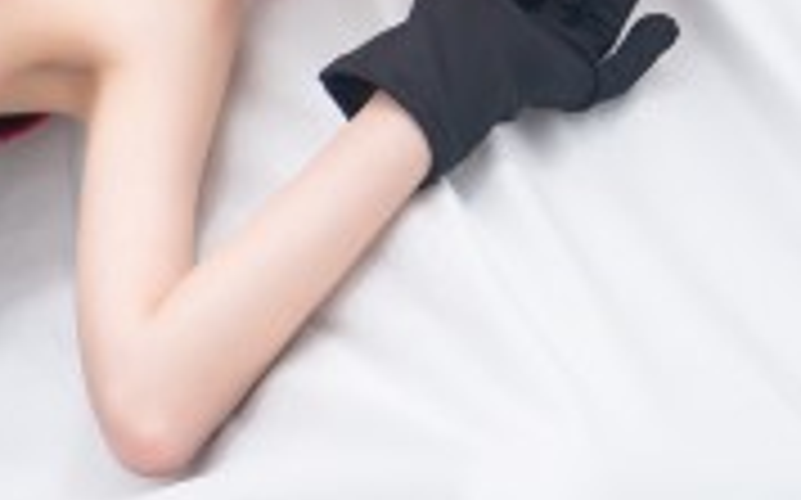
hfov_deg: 13.7
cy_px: 99
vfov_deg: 9.8
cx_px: -742
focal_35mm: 133
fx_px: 2902
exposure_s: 1/160
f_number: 2.8
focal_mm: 29
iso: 100
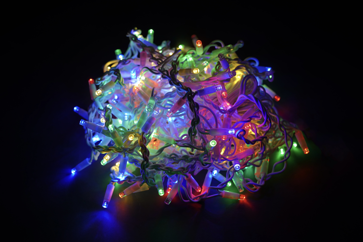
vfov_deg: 27.0
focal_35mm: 50
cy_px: 121
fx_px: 504
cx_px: 182
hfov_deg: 39.6
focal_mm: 50
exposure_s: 1/125
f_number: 2.8
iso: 50
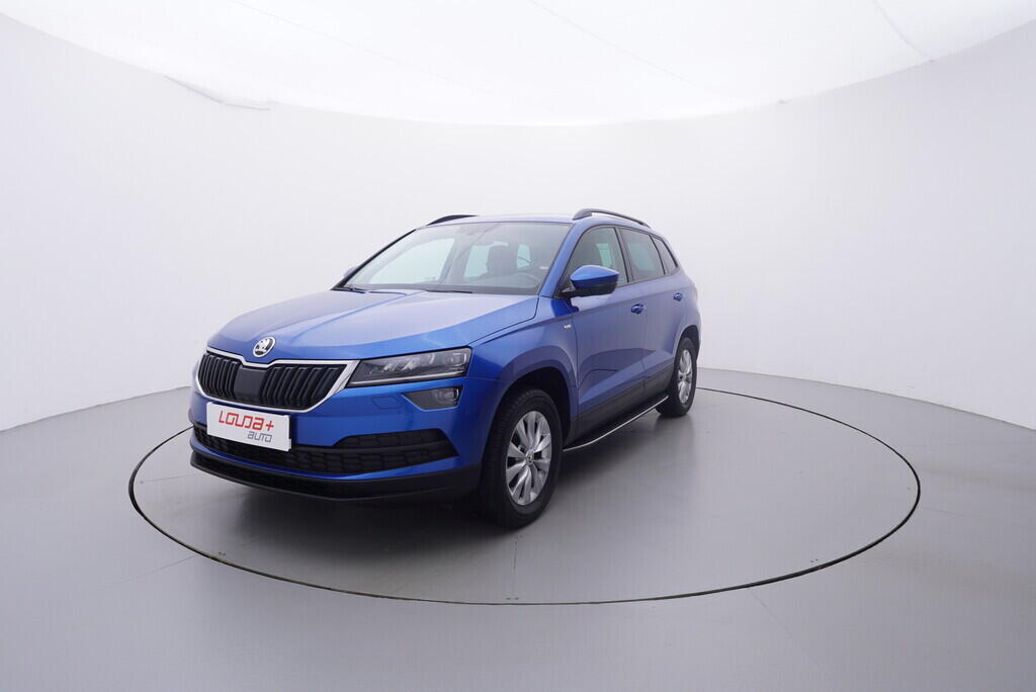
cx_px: 518
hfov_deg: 77.3
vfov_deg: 56.2
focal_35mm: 22
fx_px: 648
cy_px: 346
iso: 200
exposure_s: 1/80
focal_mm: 15
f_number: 5
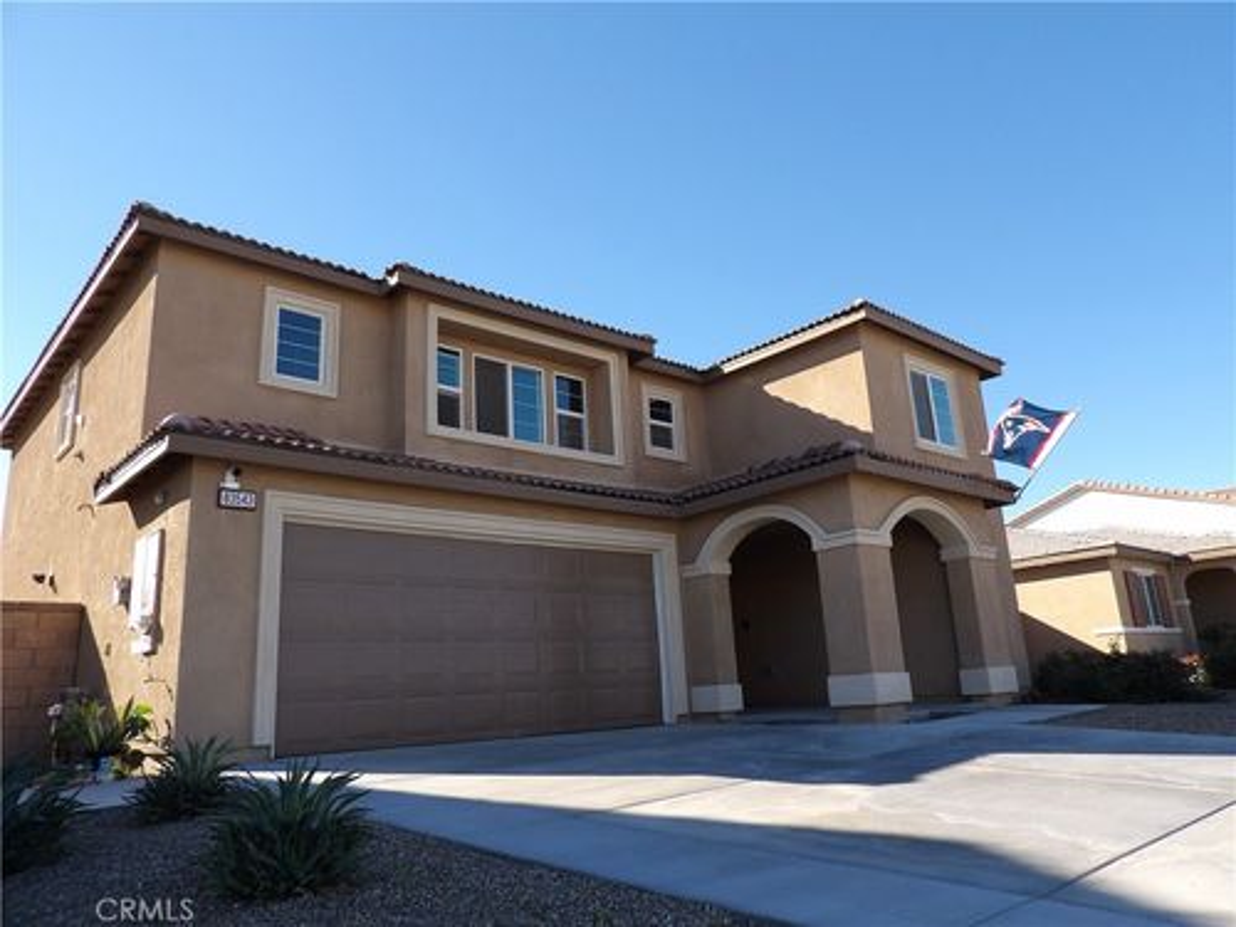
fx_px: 857
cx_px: 618
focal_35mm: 24
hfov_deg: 71.6
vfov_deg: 56.8
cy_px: 464
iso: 100
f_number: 3.2
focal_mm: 4.3
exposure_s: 1/480
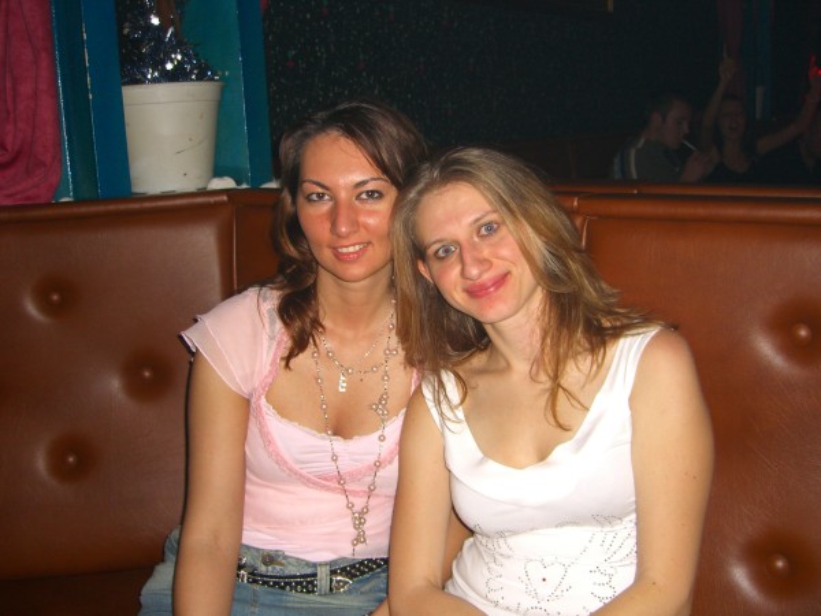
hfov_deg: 49.0
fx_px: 901
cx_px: 410
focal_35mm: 38
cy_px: 308
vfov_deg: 37.7
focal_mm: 7.9
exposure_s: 1/60
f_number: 2.8
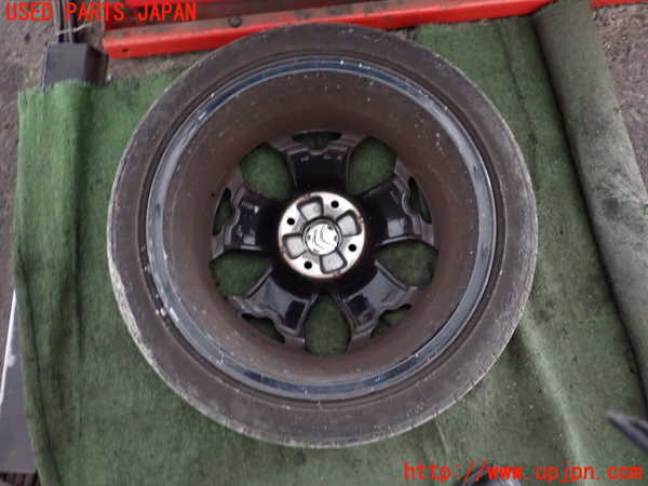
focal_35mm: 25
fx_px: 468
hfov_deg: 69.4
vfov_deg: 54.9
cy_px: 243
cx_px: 324
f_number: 2
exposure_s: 1/30
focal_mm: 4.5
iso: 800
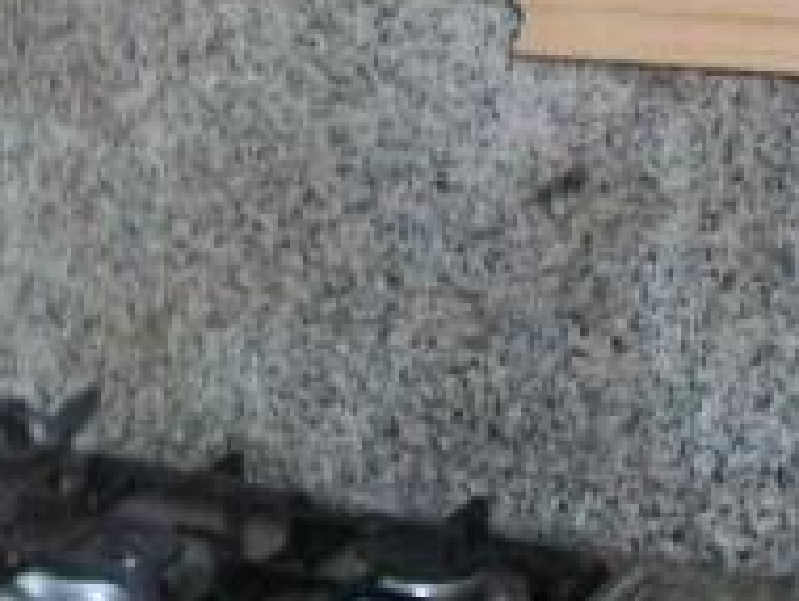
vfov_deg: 14.9
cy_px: -11
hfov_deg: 19.4
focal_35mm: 98
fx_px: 2265
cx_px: -19
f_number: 2.8
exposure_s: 1/60
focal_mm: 5.7
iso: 160
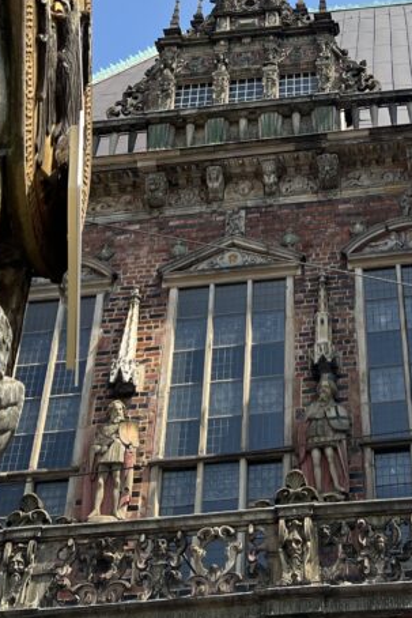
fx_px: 1046
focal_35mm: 61
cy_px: -8
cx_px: 349
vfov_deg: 30.4
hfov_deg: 21.9
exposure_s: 1/5319
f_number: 1.5
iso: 50
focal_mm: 5.7
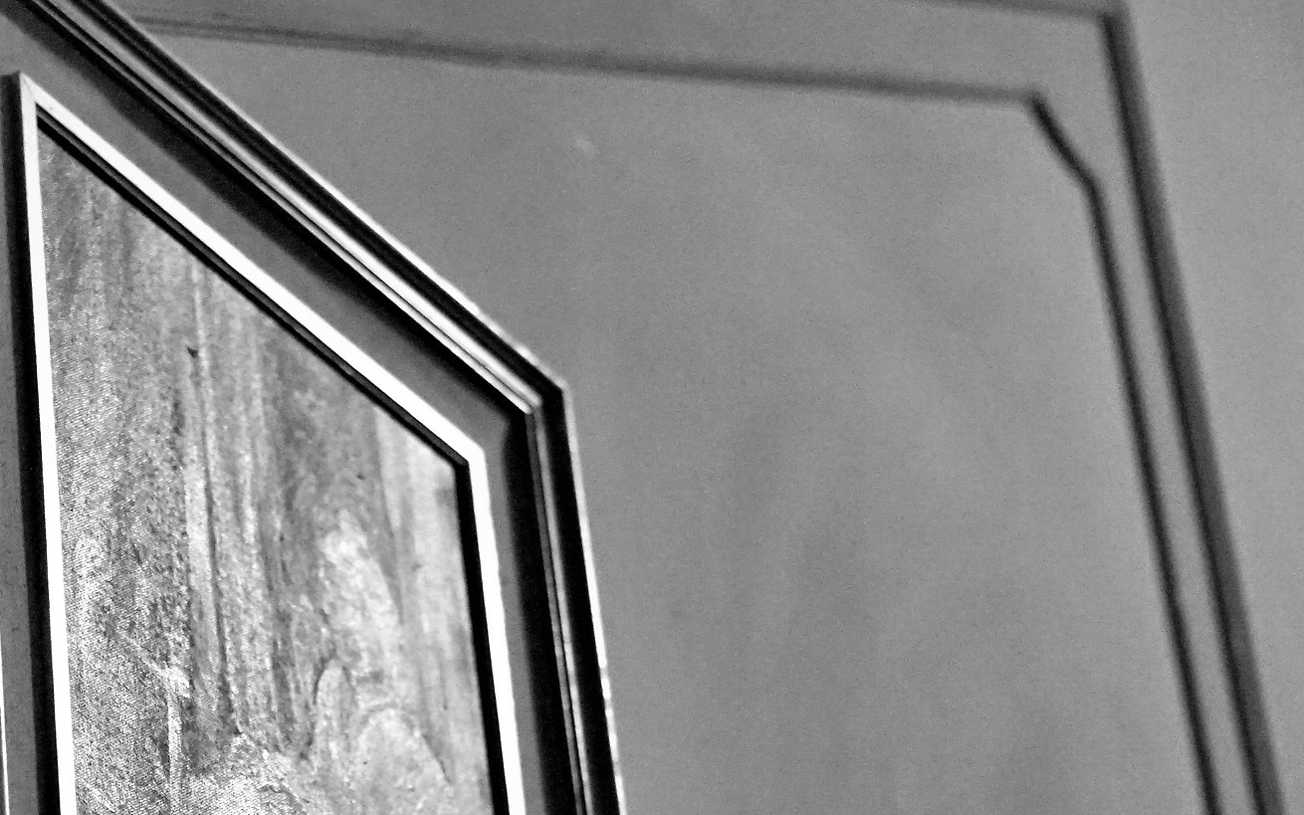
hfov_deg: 12.4
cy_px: 666
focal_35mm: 168
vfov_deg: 7.8
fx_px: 5971
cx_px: 262
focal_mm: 60
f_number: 2
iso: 3200
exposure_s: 1/50
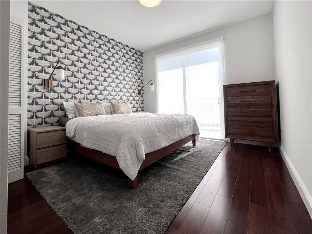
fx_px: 117
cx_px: 156
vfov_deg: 89.9
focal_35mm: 13
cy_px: 117
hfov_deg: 106.2
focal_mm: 1.57
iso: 32
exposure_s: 1/461
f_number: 1.8
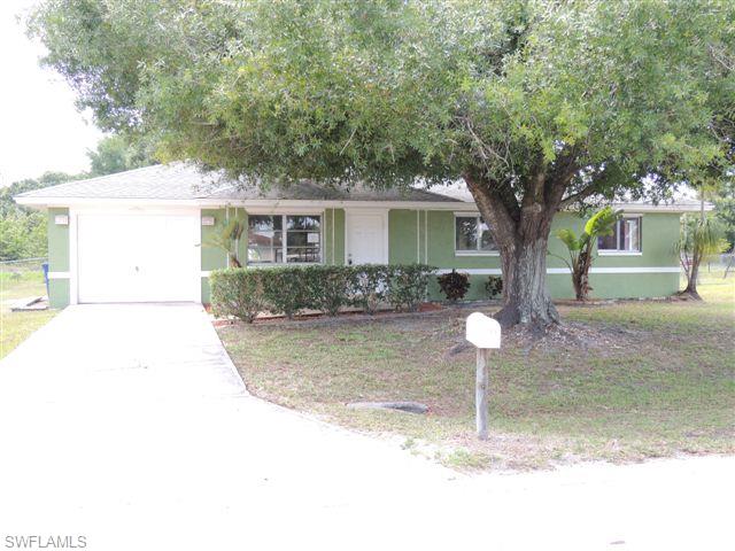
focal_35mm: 40
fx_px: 849
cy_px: 276
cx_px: 368
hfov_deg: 46.8
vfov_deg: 36.0
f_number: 3.3
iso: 100
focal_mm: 7.1
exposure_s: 1/80
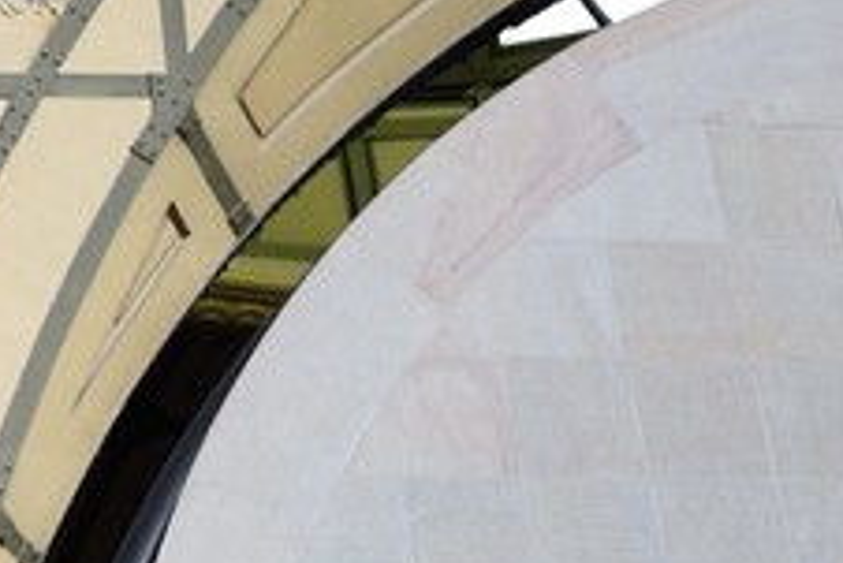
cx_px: -2134
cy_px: -915
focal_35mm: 311
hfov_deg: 5.9
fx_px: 7287
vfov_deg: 4.3
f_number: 6.3
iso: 800
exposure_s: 1/80
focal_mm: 44
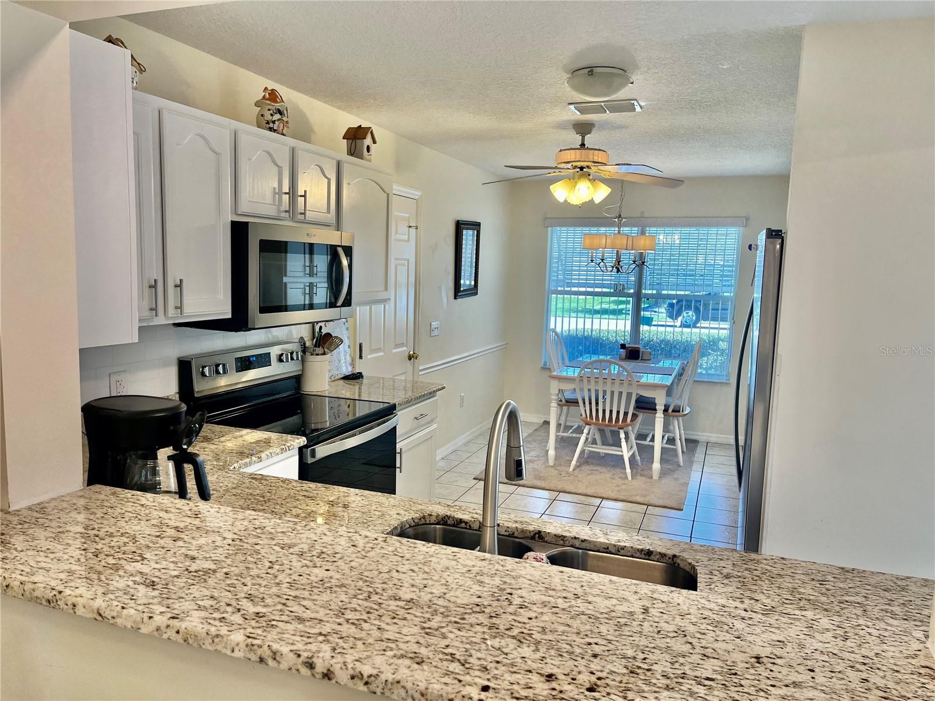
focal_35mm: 26
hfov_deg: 67.3
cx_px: 468
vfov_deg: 53.1
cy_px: 350
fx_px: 702
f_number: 1.6
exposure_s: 1/120
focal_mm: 5.1
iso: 100
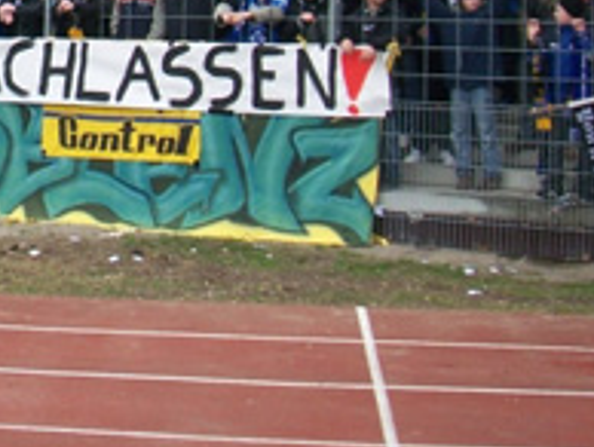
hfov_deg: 17.4
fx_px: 1856
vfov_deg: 13.2
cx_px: -98
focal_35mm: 108
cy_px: -168
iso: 64
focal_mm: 6.3
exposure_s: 1/100
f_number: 3.9
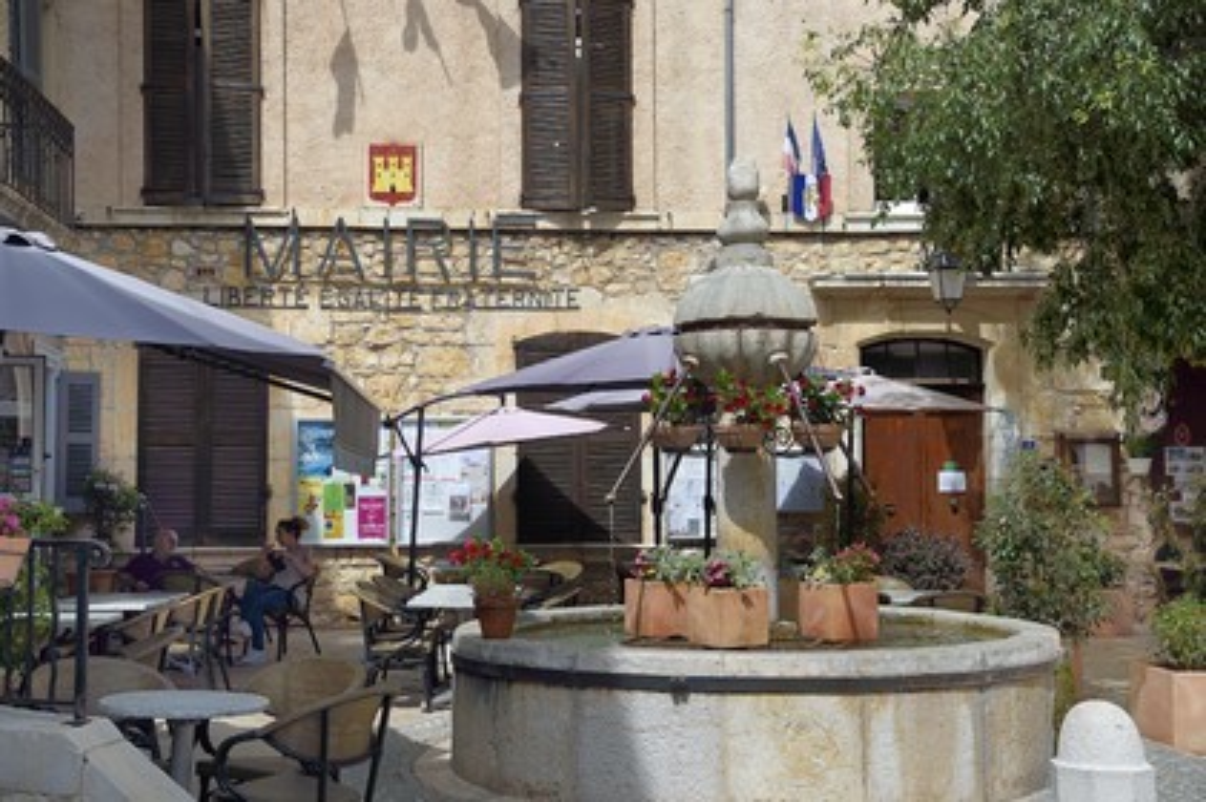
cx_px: 603
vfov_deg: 29.8
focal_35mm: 45
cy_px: 401
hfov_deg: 43.6
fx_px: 1506
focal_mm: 45
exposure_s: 1/1000
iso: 200
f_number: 6.3
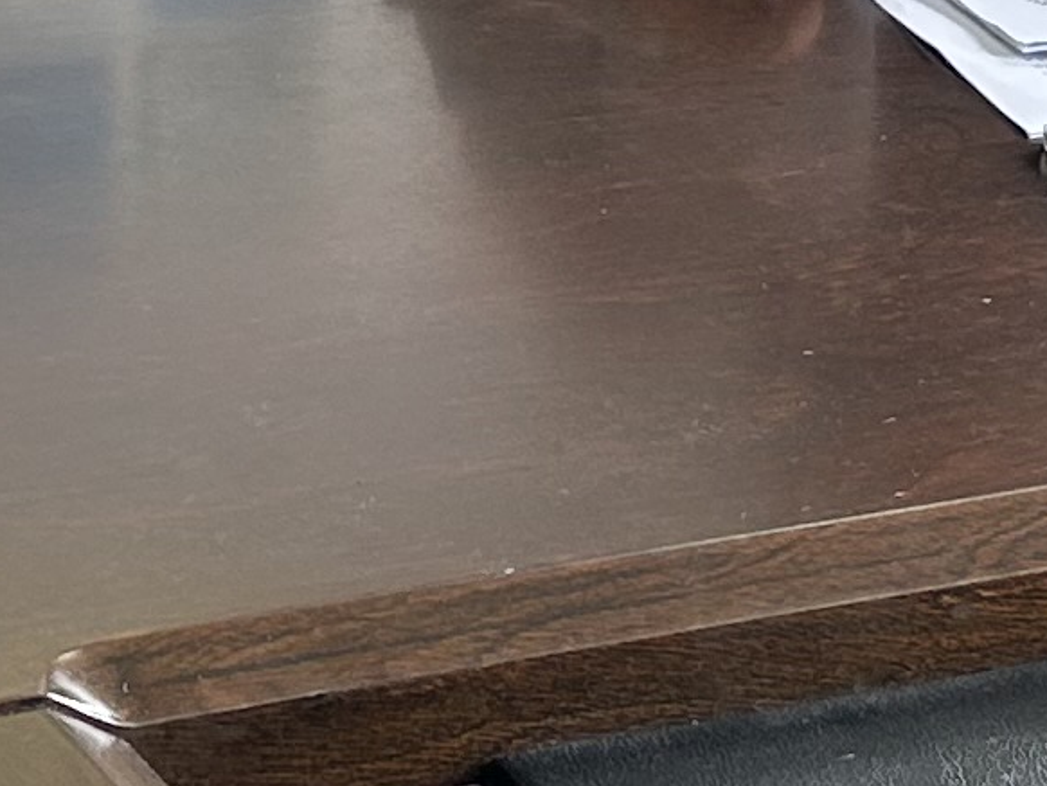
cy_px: -581
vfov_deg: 8.0
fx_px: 5447
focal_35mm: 180
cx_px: 36
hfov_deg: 10.9
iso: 50
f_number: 1.5
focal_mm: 5.7
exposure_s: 1/100
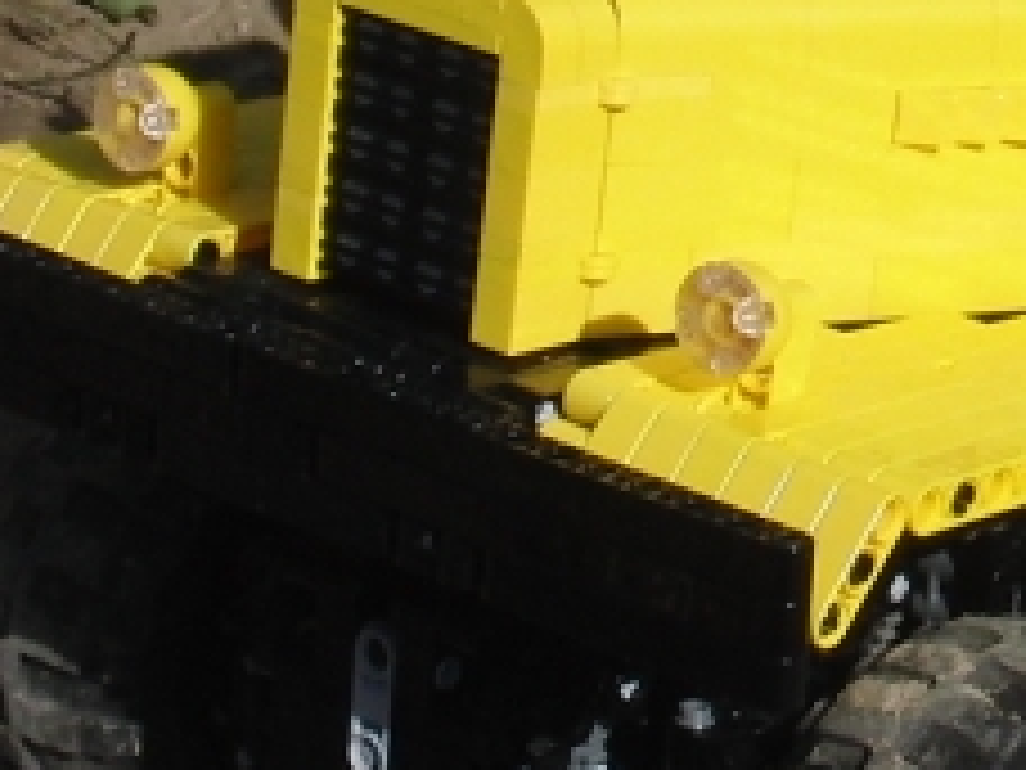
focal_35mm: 171
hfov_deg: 11.3
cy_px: -108
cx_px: 1287
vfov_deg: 8.6
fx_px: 5068
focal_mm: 6.66
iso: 100
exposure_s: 1/640
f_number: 7.1
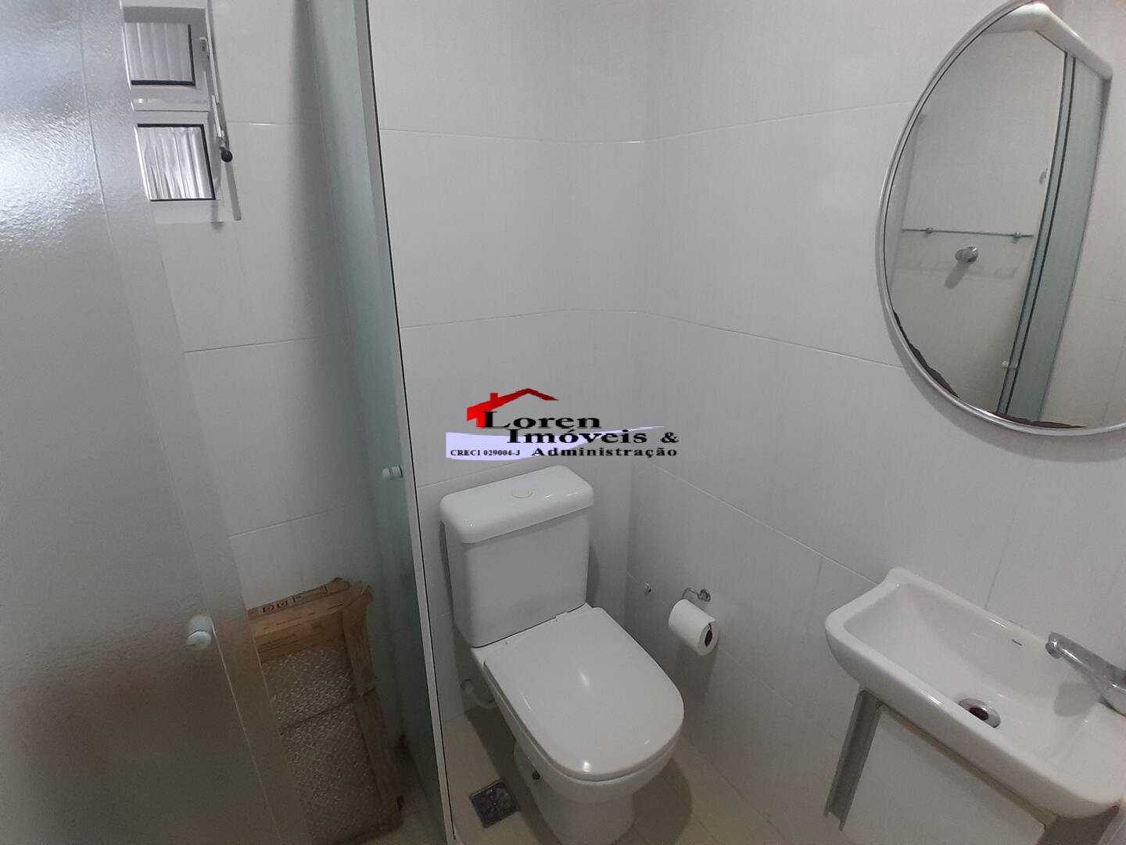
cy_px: 422
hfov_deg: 91.0
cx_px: 563
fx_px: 553
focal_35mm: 17
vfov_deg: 74.7
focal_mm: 1.46
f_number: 2.2
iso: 160
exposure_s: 1/24
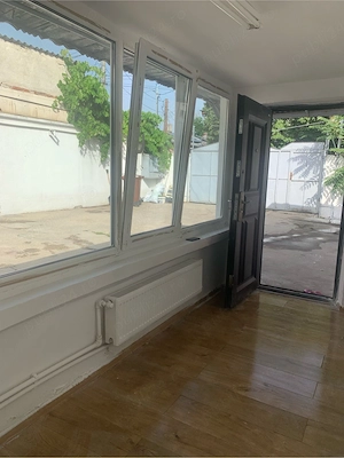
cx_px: 172
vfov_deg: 67.3
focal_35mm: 26
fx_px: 345
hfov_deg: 53.1
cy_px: 229
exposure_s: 1/962
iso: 25
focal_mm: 4.25
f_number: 1.8
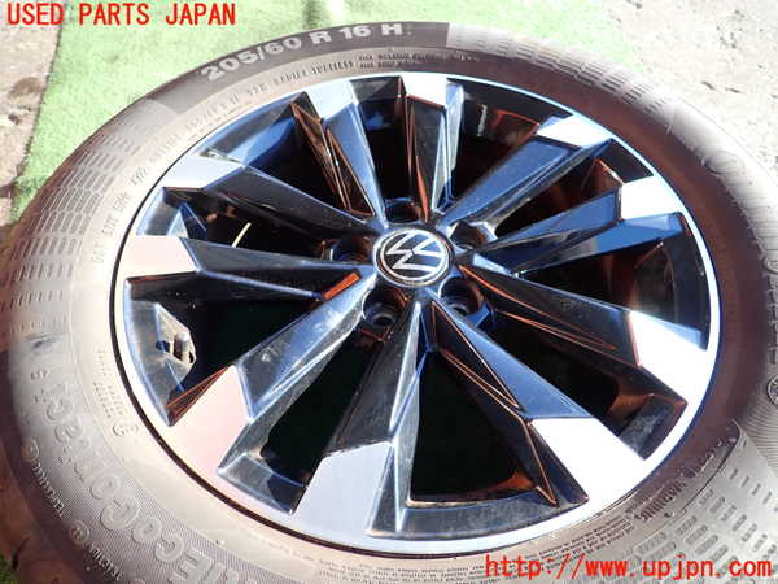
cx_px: 389
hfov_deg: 69.4
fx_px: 562
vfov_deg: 54.9
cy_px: 292
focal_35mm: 25
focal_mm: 4.5
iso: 100
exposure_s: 1/200
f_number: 2
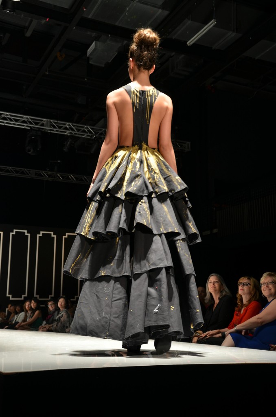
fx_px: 555
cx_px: 138
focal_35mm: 48
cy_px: 208
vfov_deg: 41.2
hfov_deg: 27.9
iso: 400
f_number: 4.2
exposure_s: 1/60
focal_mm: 32
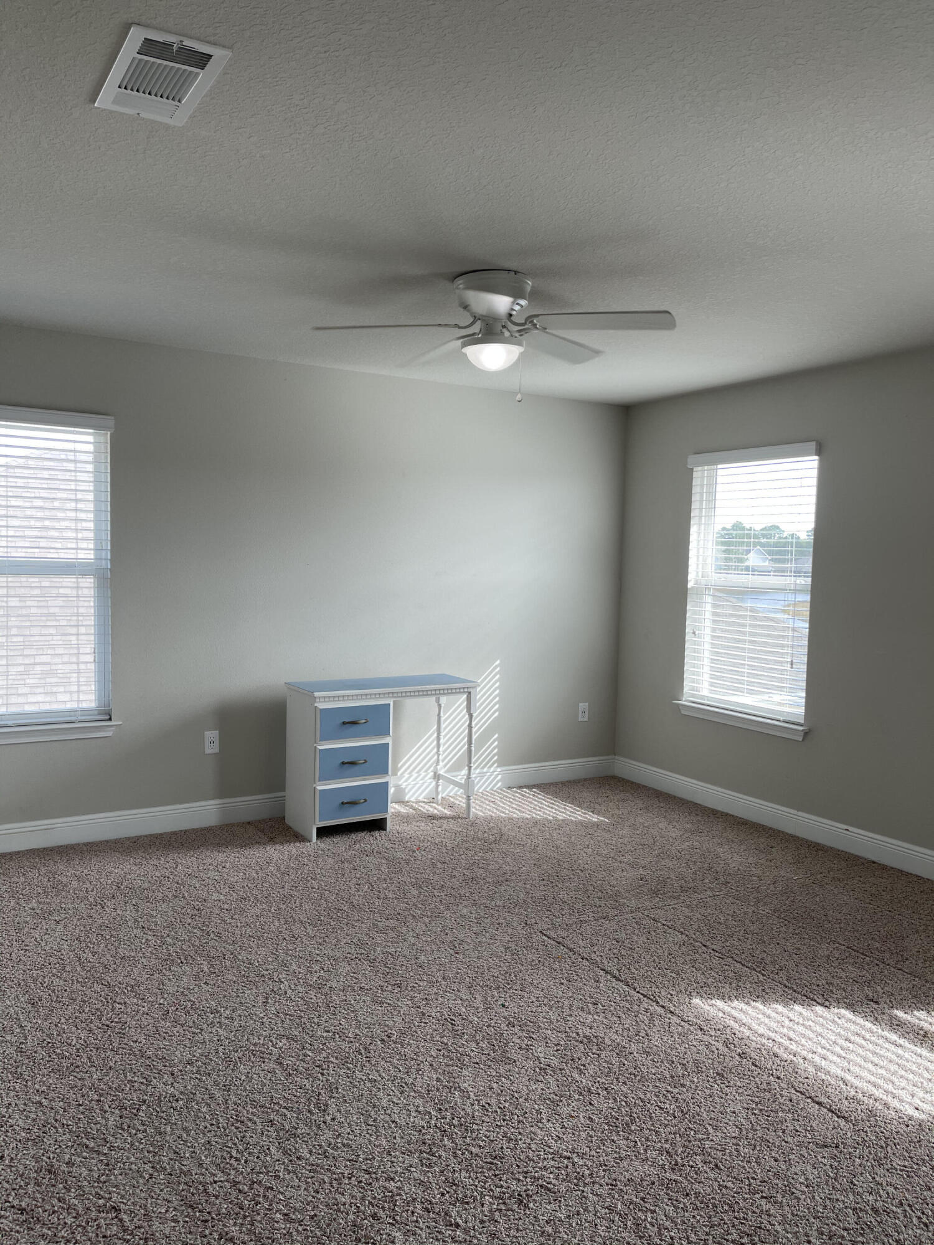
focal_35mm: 26
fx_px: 935
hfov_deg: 53.1
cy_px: 622
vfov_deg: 67.3
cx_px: 467
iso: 32
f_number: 1.6
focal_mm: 5.1
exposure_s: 1/124
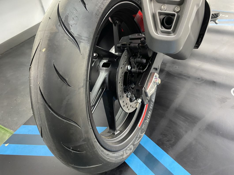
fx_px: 176
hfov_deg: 67.3
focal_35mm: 26
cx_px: 117
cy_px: 88
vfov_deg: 53.1
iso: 400
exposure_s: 1/50
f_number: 1.8
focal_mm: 4.25
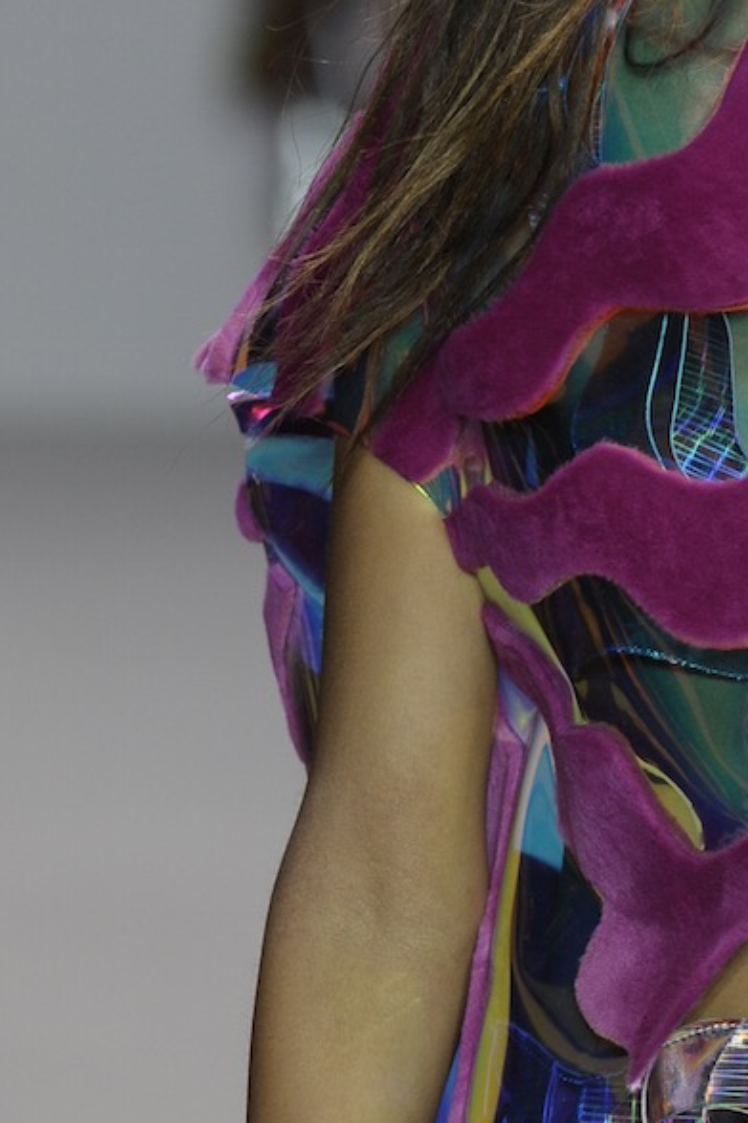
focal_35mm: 512
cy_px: 443
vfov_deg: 4.0
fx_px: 15966
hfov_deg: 2.7
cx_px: 903
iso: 1000
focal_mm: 200
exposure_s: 1/500
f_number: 5
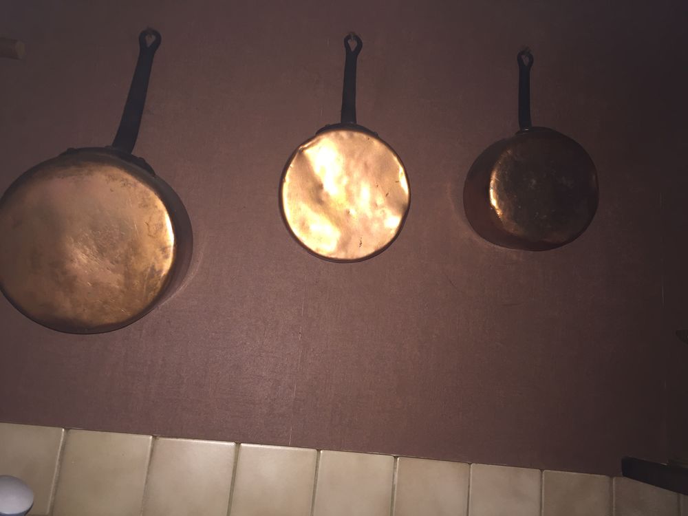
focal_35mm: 29
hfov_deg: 61.7
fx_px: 576
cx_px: 344
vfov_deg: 48.2
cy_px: 258
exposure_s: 1/17
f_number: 2.2
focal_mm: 4.15
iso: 64
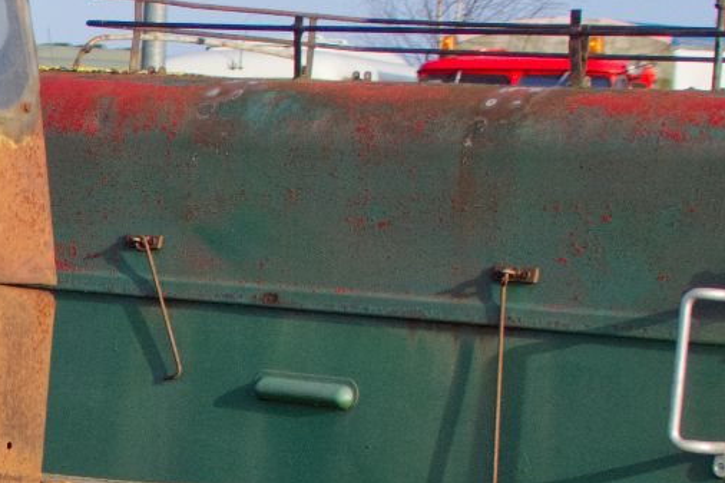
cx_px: -305
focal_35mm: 185
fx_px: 3724
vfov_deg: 7.4
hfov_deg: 10.8
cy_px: 510
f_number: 4.5
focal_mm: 26
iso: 500
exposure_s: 1/1600
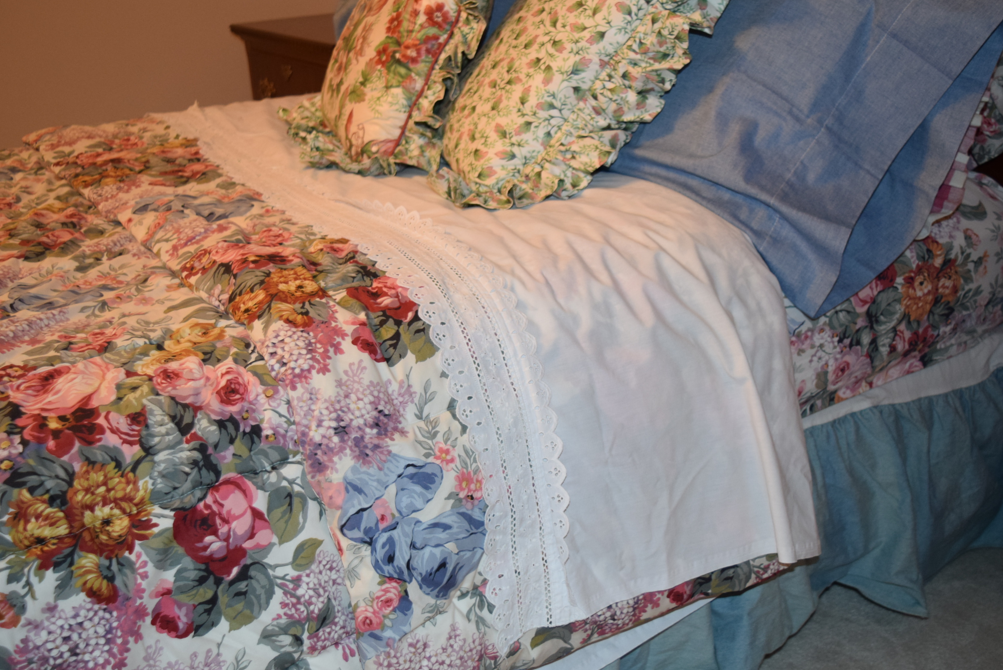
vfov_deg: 33.0
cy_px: 355
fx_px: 1130
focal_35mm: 41
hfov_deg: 47.8
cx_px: 537
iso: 1100
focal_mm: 25
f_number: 4
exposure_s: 1/60
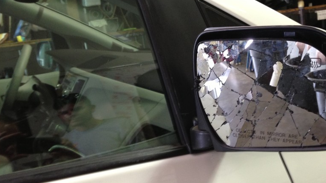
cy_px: 93
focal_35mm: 48
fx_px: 415
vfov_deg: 24.9
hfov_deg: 42.7
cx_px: 191
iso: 160
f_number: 2.4
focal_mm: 4.13
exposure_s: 1/20
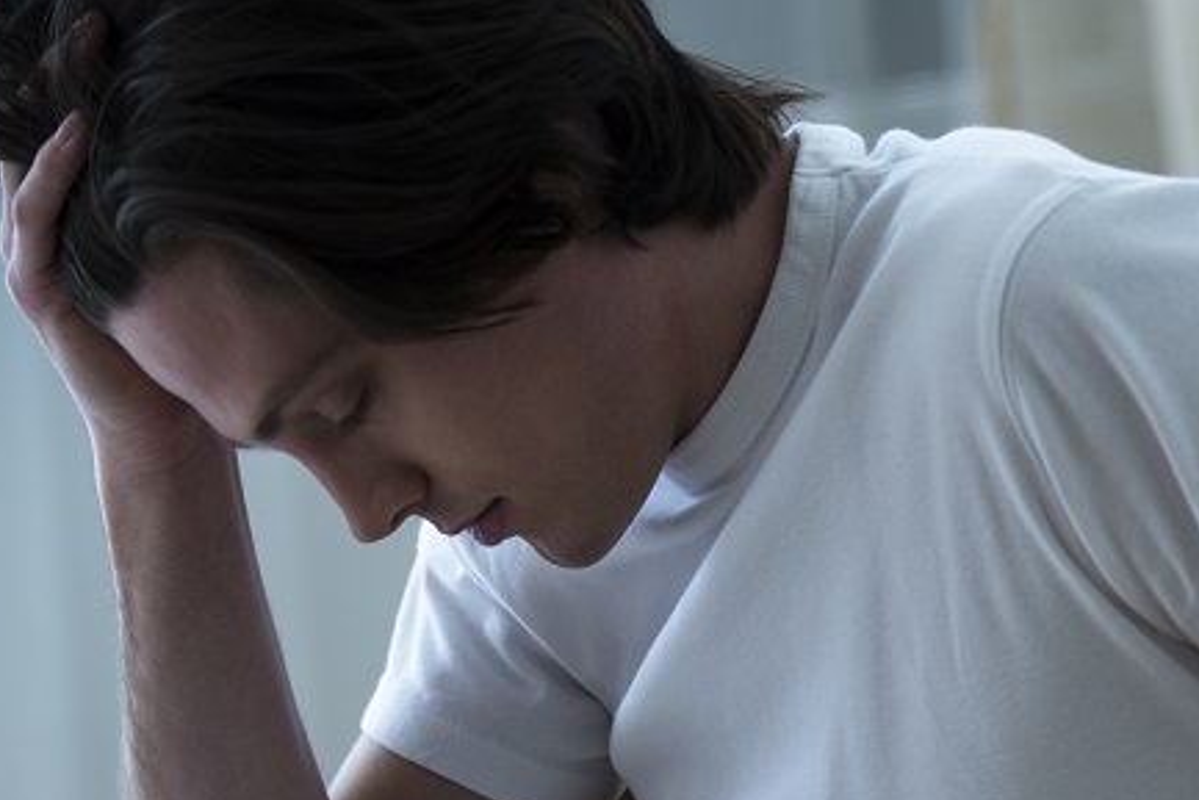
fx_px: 8462
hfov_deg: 8.1
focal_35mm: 254
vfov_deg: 5.4
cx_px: 1174
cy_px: 634
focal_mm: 100
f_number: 2.8
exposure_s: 1/250
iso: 400
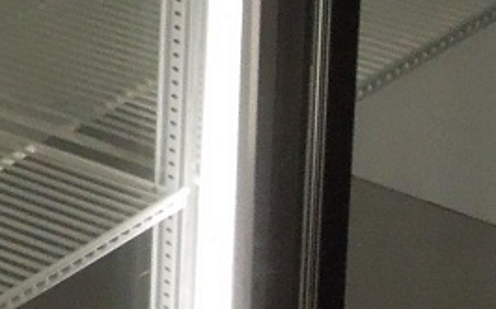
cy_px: -165
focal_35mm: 215
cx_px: -176
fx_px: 2905
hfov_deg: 9.6
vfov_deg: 6.0
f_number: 3.8
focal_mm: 7
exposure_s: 1/160
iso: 720
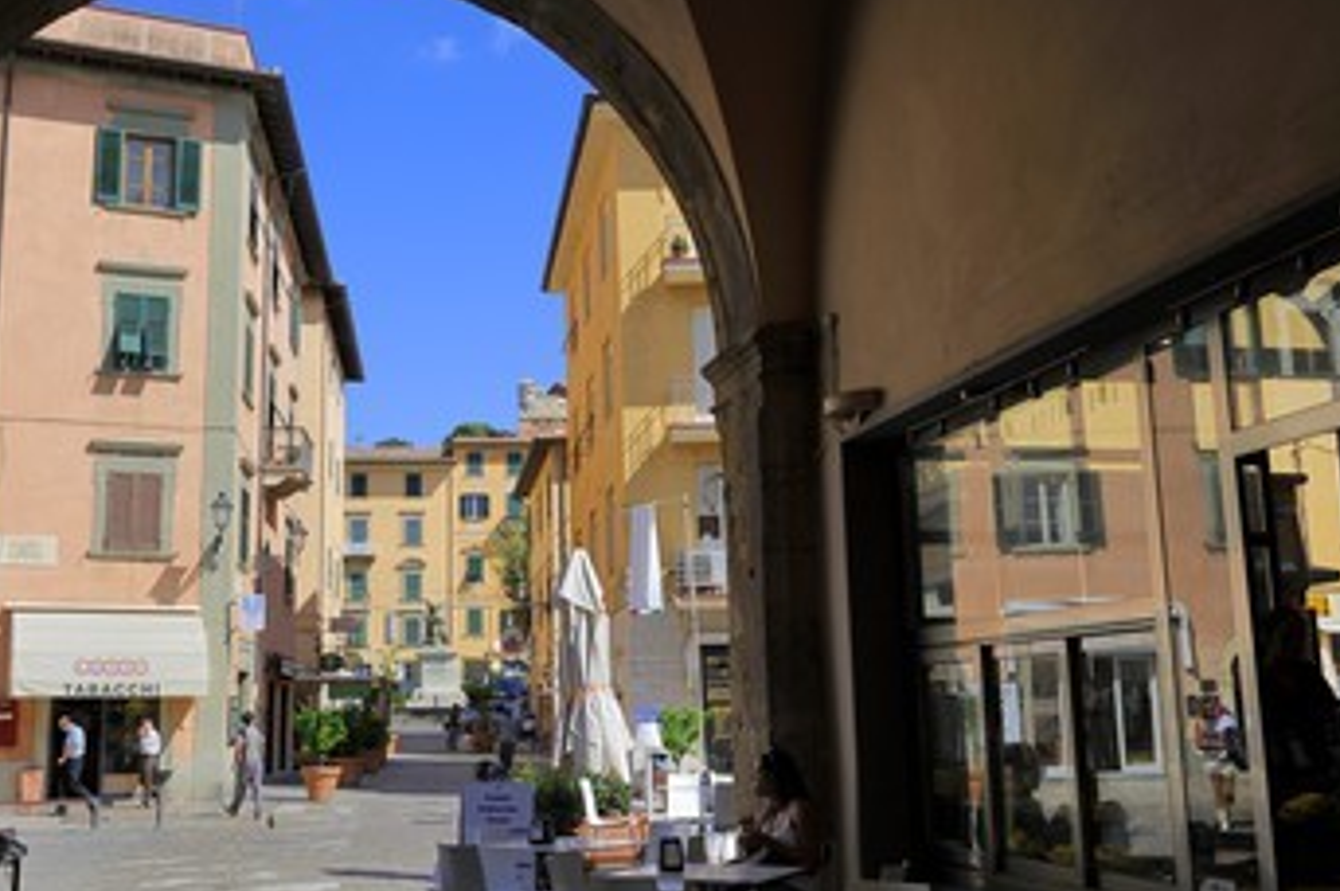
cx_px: 537
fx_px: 1413
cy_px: 453
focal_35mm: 38
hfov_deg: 50.4
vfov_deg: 35.0
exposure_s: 1/200
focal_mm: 31
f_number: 11
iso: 200
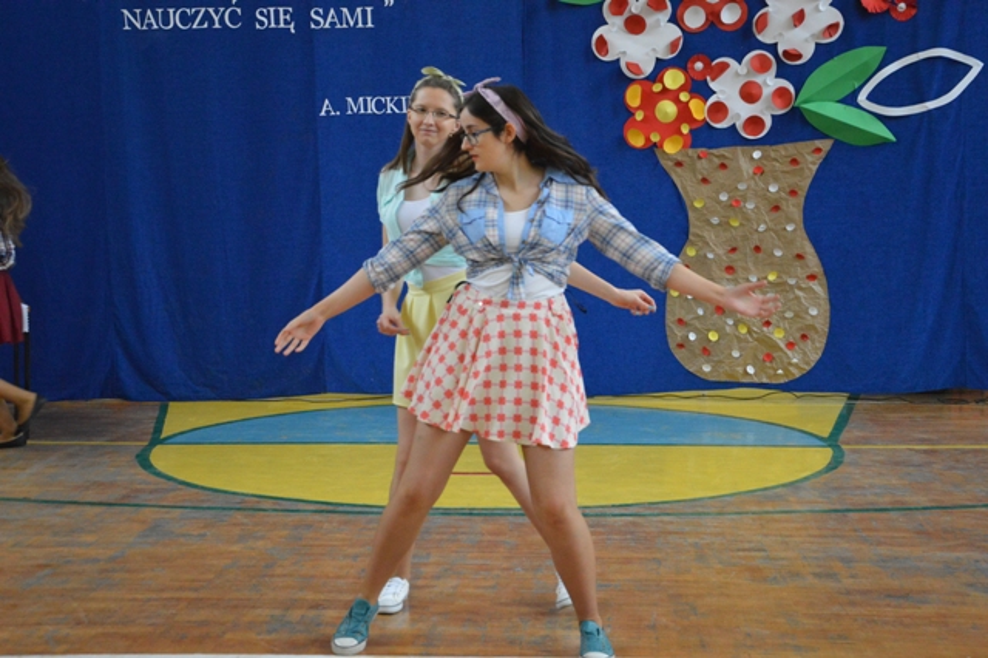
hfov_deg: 33.4
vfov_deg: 22.6
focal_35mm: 60
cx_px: 494
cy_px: 329
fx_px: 1646
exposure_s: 1/200
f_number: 4.5
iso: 3200
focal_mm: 40
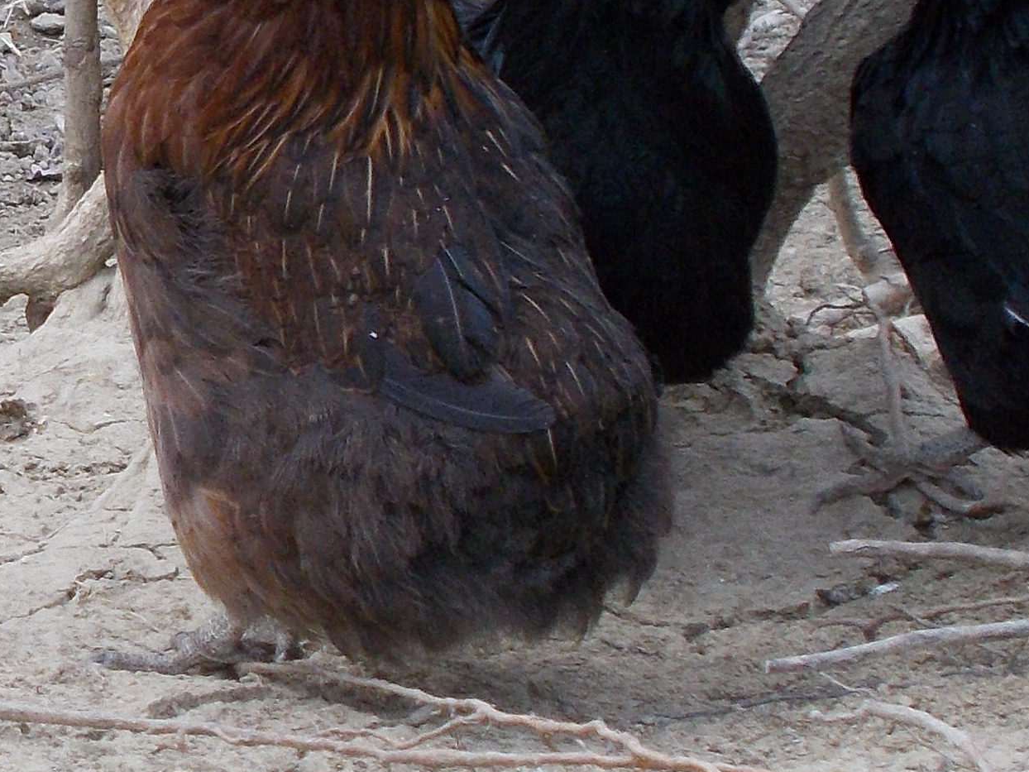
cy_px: 209
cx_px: -295
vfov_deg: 9.1
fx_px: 4845
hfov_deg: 11.8
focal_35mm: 163
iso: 140
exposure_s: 1/250
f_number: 4.2
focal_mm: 7.9
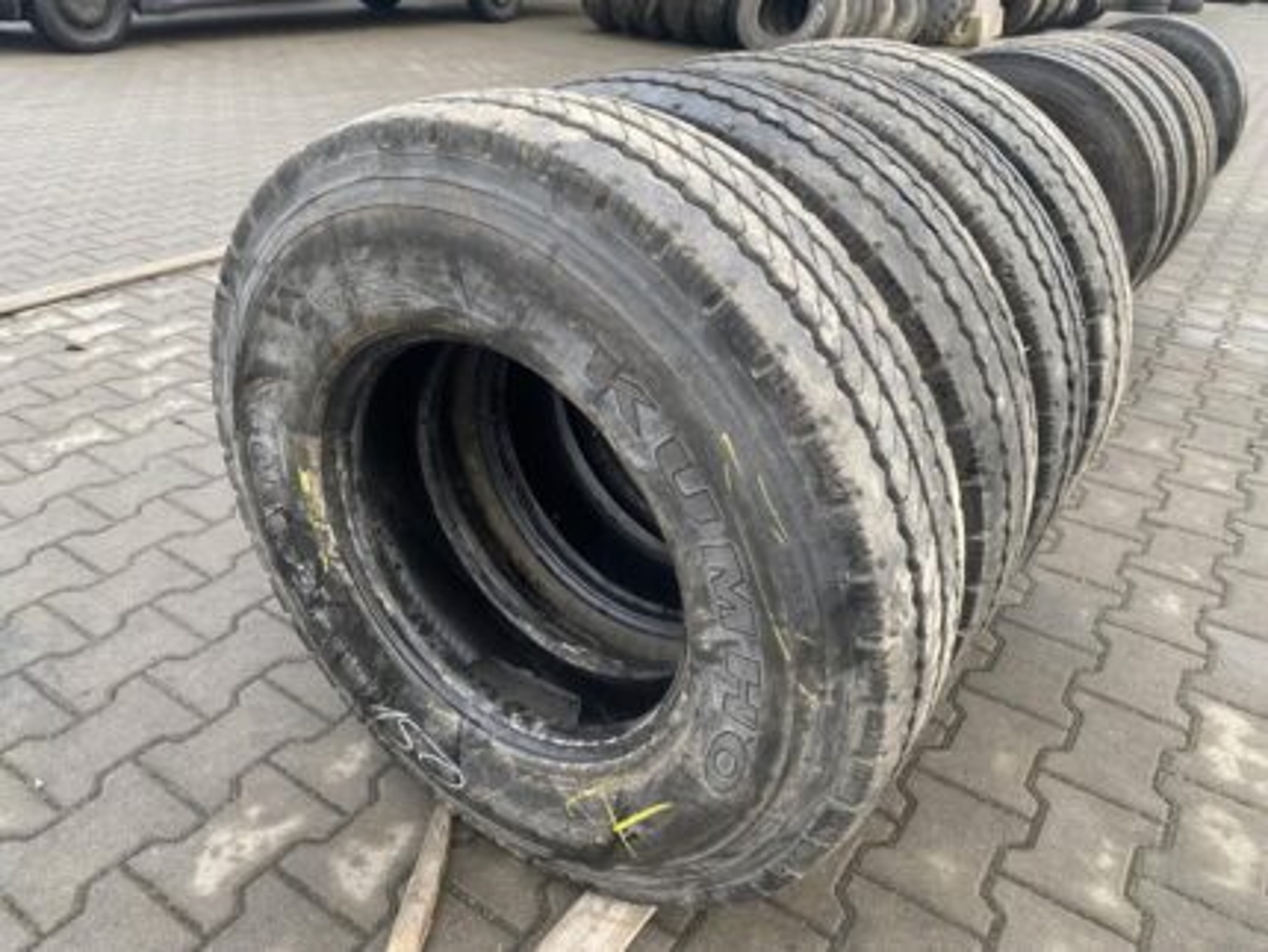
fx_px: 953
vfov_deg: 53.1
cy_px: 476
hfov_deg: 67.3
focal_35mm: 26
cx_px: 634
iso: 64
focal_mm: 4.25
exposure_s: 1/122
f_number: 1.8
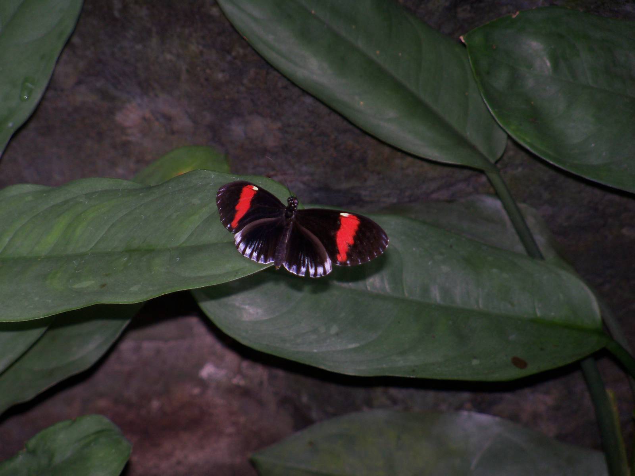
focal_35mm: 207
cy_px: 238
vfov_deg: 7.2
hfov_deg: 9.6
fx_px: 3797
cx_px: 318
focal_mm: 36.6
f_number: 4.4
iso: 100
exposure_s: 1/125
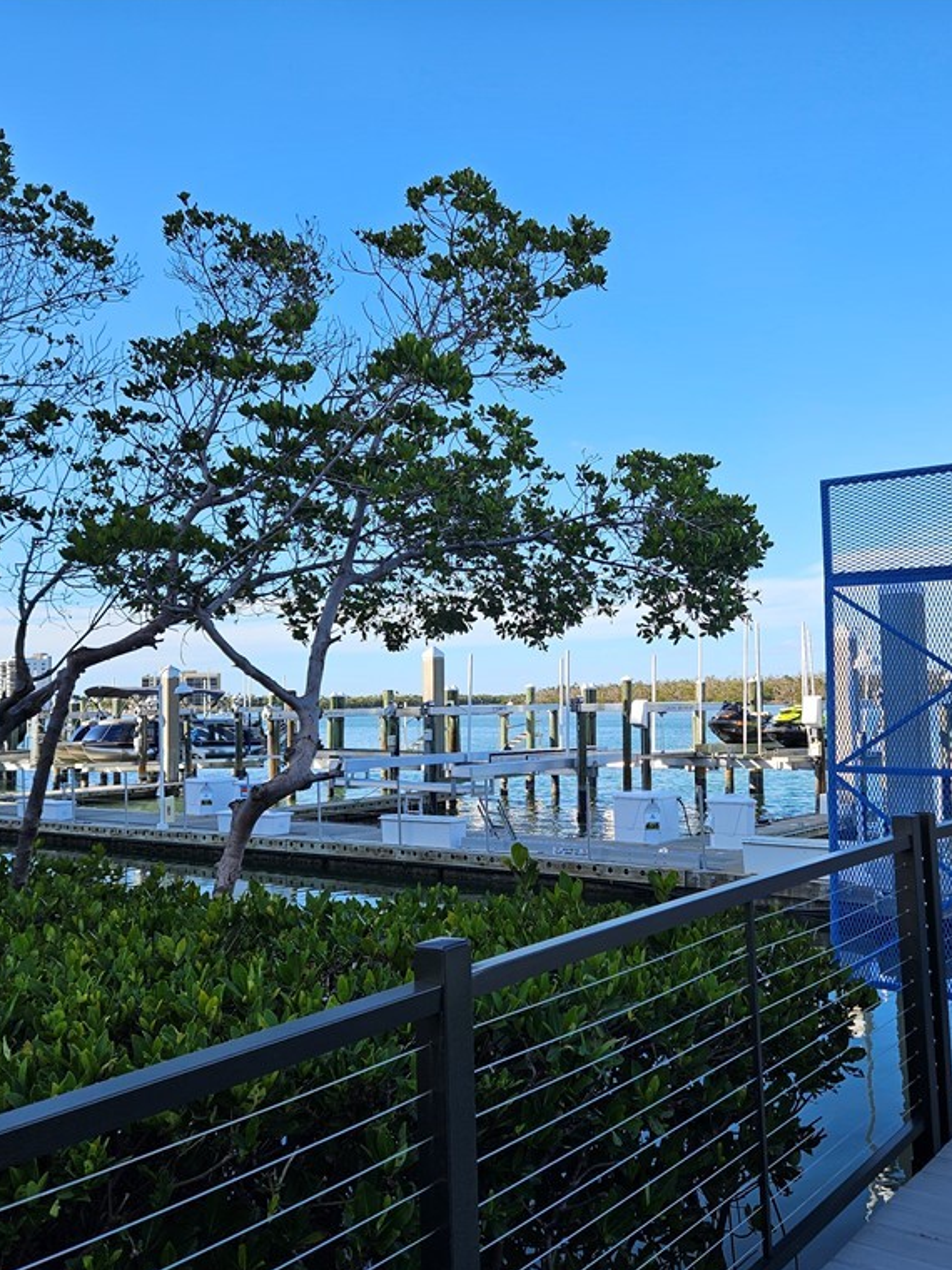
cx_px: 608
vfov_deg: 58.4
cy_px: 635
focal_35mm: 31
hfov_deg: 45.0
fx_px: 1137
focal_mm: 5.4
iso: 25
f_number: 1.8
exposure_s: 1/1000
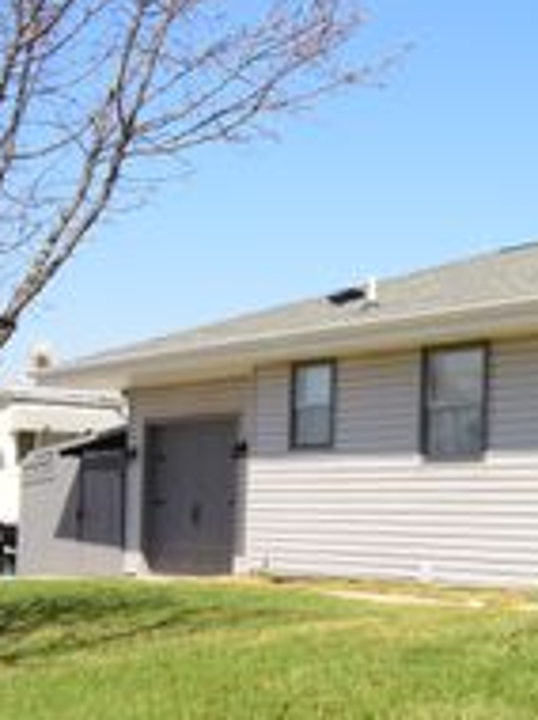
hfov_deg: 16.8
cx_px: 902
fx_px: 1578
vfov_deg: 25.7
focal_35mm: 76
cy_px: 413
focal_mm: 20
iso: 200
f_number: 18
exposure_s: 1/80
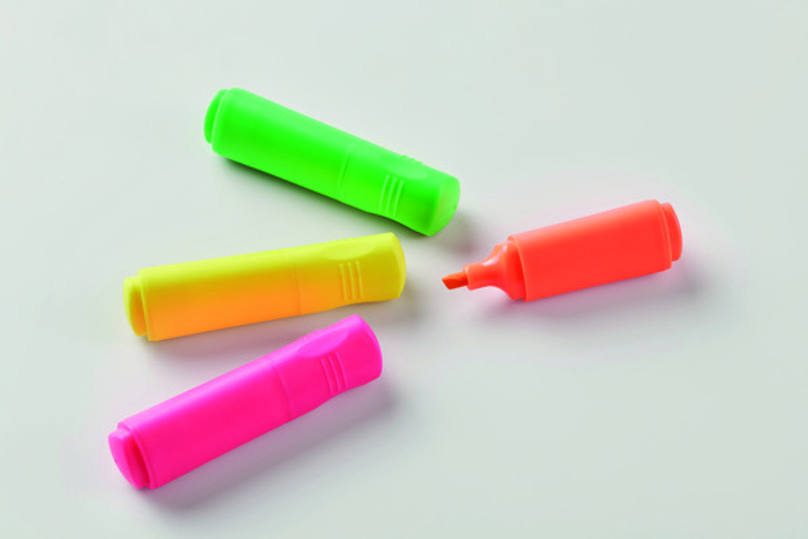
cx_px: 404
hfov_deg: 19.5
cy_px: 270
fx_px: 2356
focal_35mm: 105
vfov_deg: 13.0
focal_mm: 105
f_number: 16
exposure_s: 1/125
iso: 160
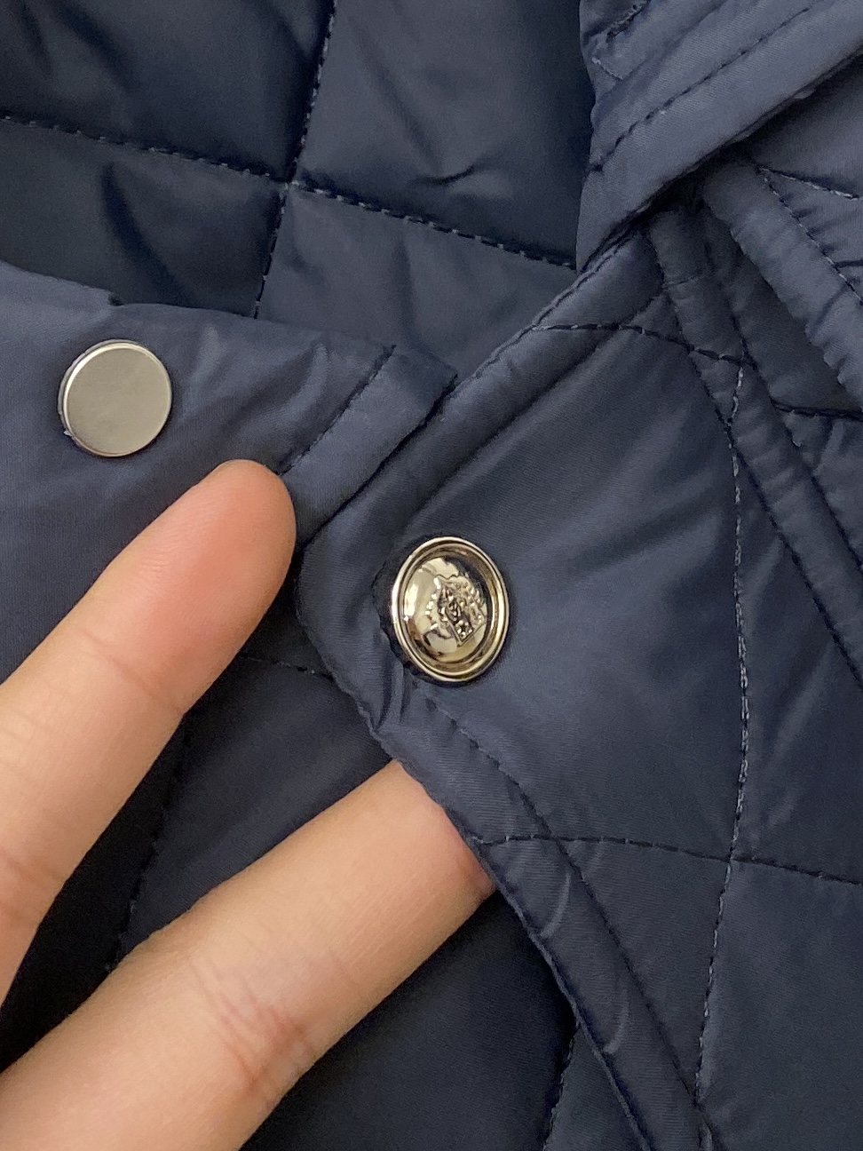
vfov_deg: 67.3
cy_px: 576
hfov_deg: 53.1
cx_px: 432
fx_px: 864
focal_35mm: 26
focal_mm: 4.25
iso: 100
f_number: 1.8
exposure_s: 1/121
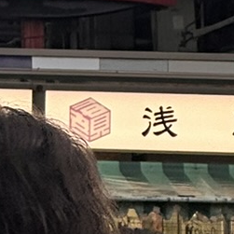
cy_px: -486
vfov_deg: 3.1
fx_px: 4252
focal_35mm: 556
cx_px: -449
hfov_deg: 3.1
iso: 32
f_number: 2.8
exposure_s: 1/130
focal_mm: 9
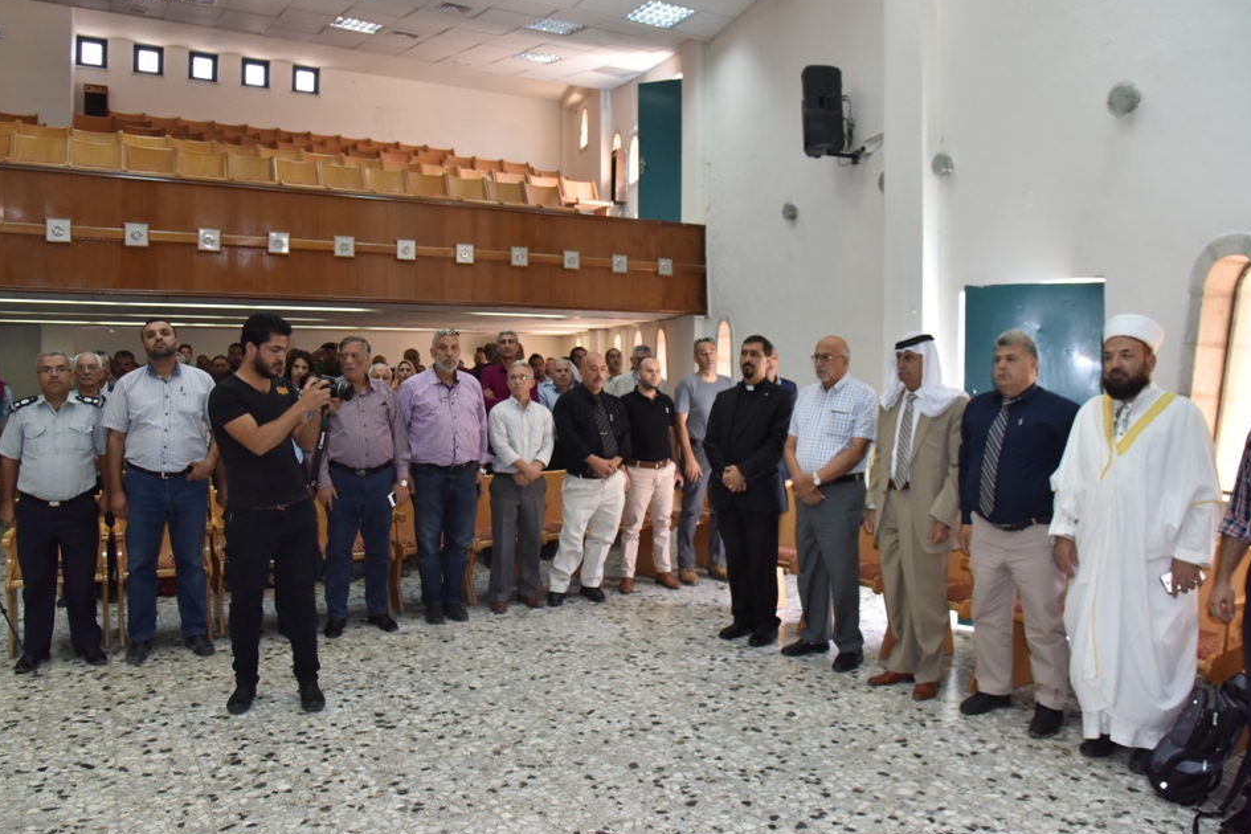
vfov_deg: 49.5
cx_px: 609
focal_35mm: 26
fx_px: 903
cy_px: 402
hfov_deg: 69.4
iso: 1600
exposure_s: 1/250
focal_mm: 24
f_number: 5.6
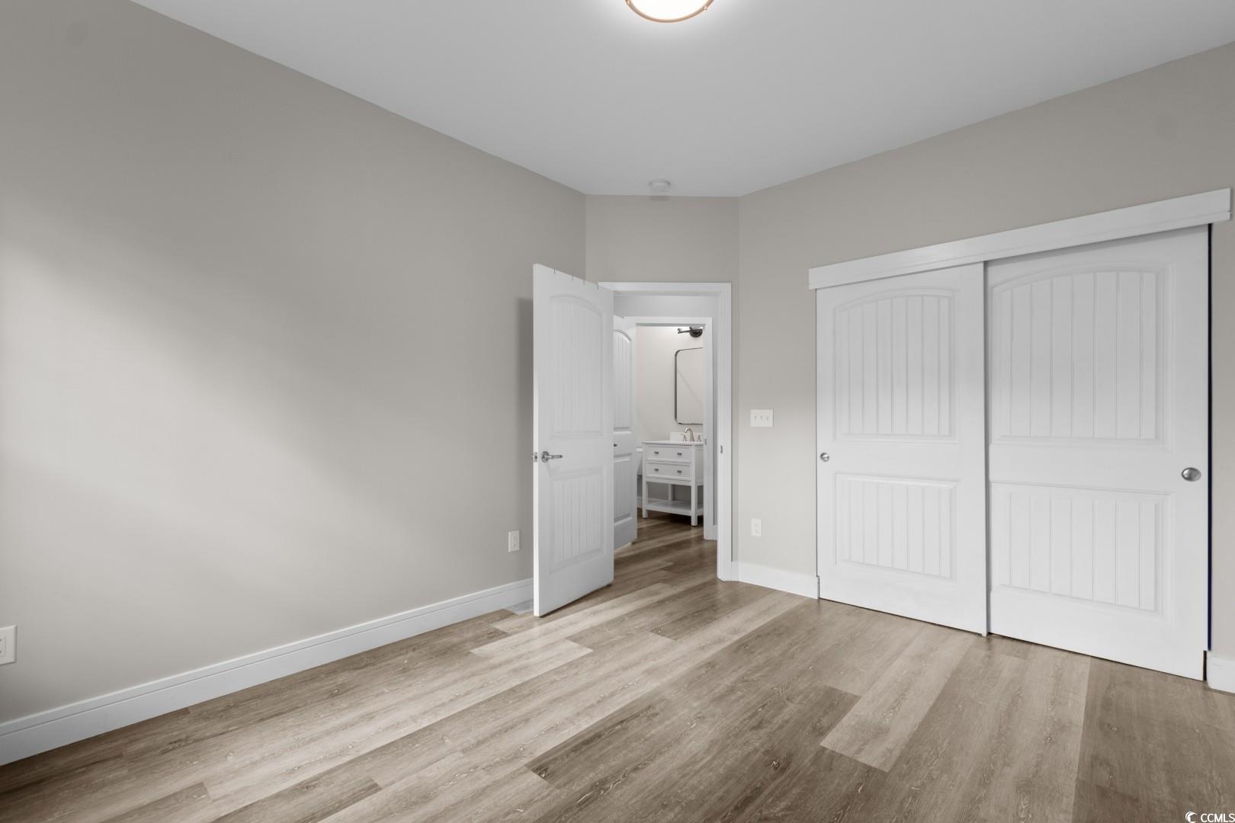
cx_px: 618
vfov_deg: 77.3
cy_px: 412
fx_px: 515
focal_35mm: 15
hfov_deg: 100.4
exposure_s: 1/2
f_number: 4.5
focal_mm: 10
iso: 100
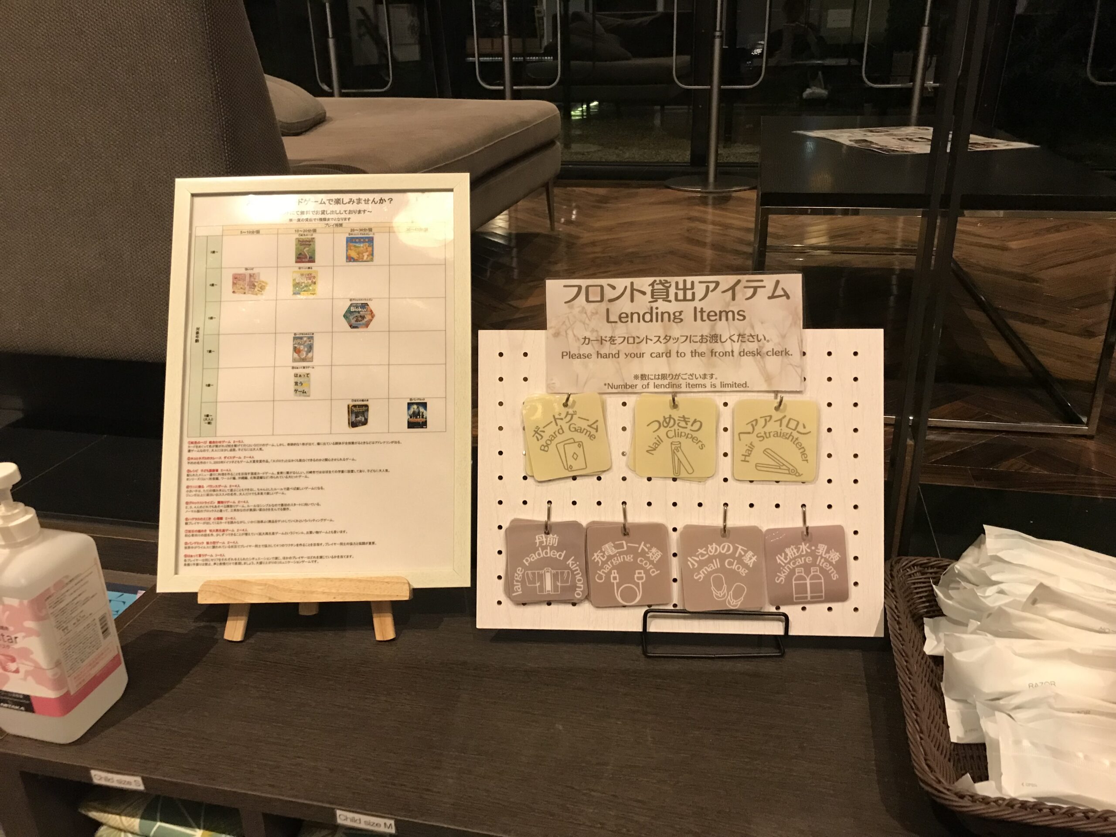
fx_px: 903
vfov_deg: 49.7
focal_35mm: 28
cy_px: 418
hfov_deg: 63.4
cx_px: 558
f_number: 1.8
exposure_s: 1/15
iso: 100
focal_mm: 3.99
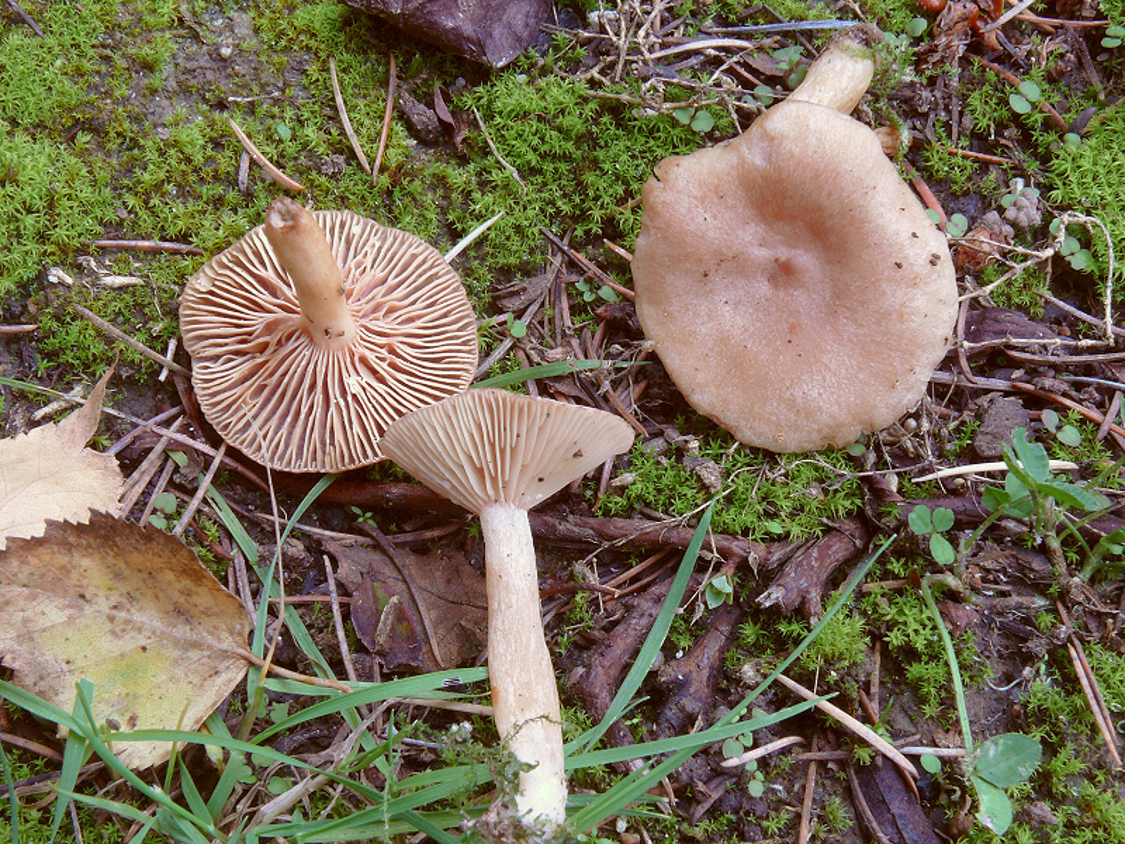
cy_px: 422
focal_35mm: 53
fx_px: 1722
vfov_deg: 27.5
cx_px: 562
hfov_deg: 36.2
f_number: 11
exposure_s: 5
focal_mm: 11.3
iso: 100
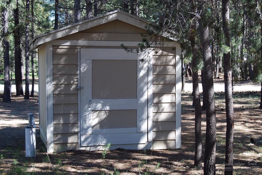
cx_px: 131
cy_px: 88
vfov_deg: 20.2
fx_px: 492
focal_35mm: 68
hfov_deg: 29.8
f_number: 5.3
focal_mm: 45
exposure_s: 1/125
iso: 200
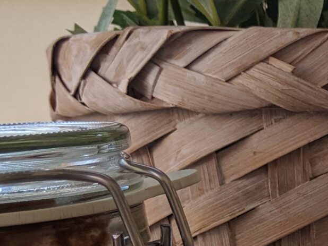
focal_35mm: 112
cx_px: 518
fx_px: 1061
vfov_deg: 12.9
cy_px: 302
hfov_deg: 15.9
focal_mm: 4.44
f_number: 1.8
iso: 52
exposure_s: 1/411
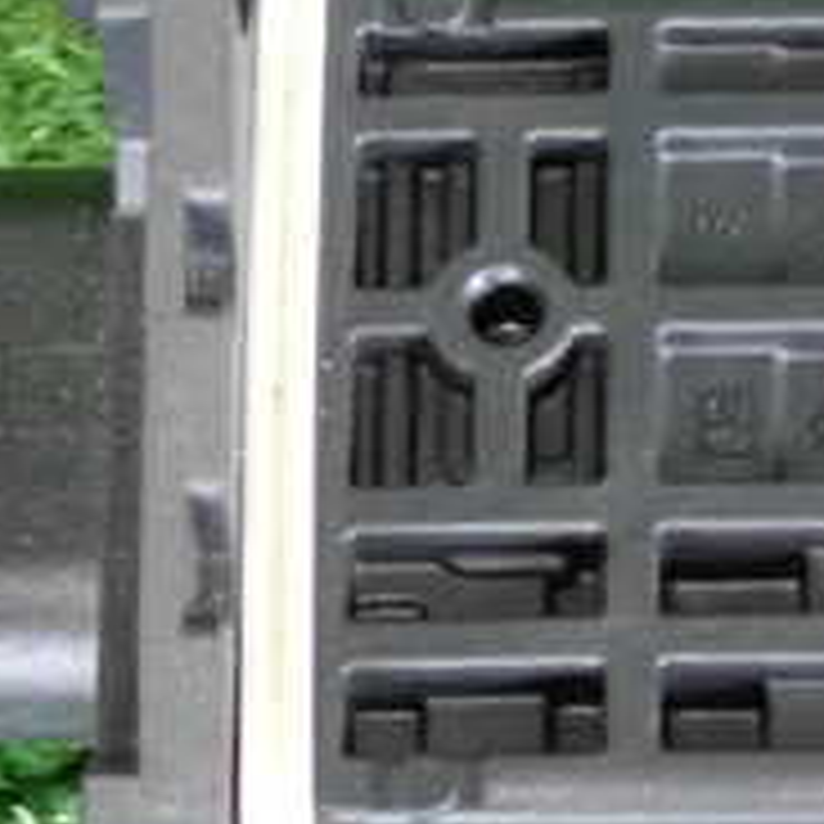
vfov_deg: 6.4
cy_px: 527
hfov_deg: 6.4
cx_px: 734
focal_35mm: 273
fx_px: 7352
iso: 2500
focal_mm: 16.79
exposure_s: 1/30
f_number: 4.7
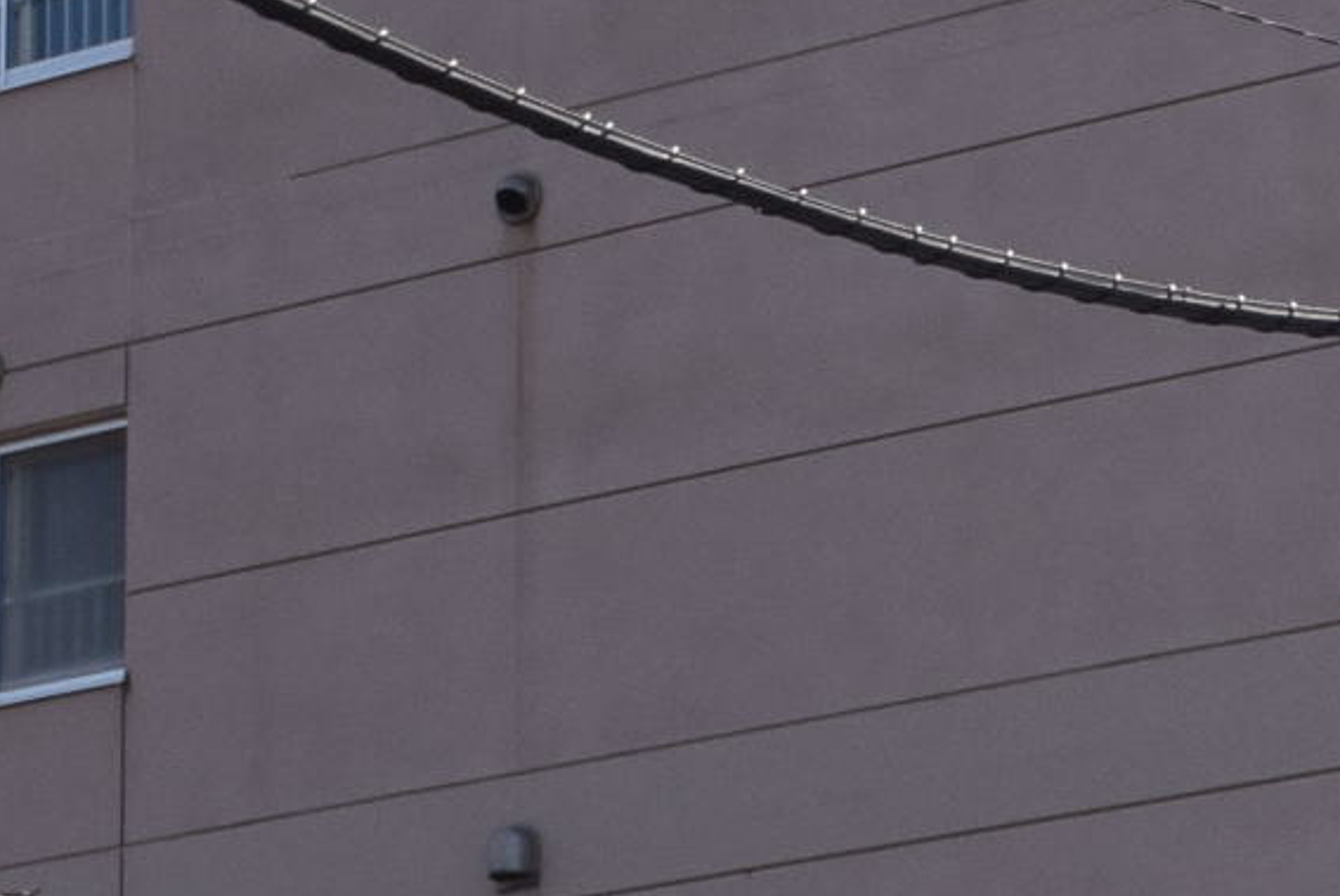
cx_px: 1281
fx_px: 7077
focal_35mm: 190
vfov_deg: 7.2
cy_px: 1128
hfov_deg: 10.7
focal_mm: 24
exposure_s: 1/500
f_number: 11
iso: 320
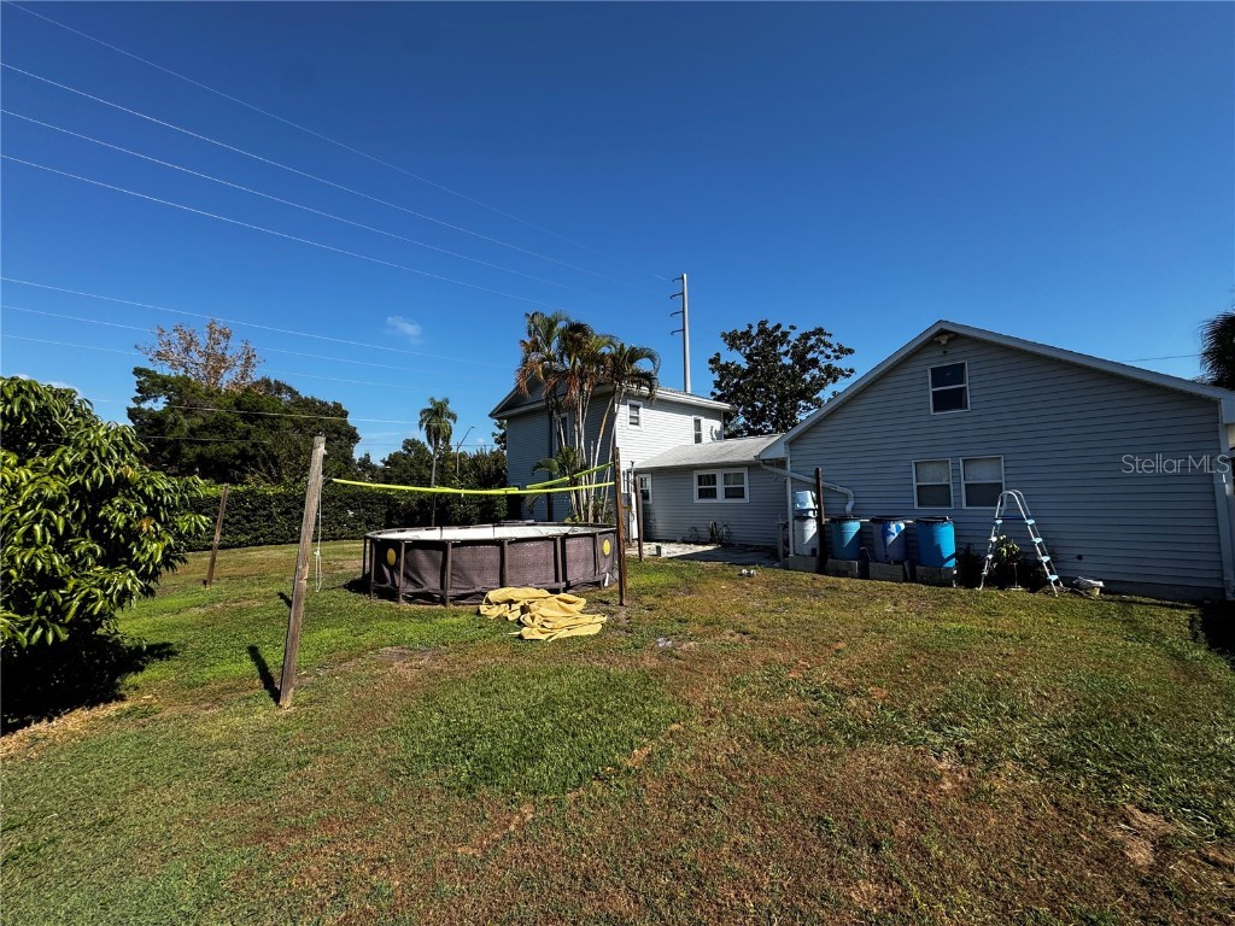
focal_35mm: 14
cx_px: 618
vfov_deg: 85.7
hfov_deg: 102.1
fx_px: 499
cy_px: 463
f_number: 2.2
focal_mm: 2.22
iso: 40
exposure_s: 1/1709
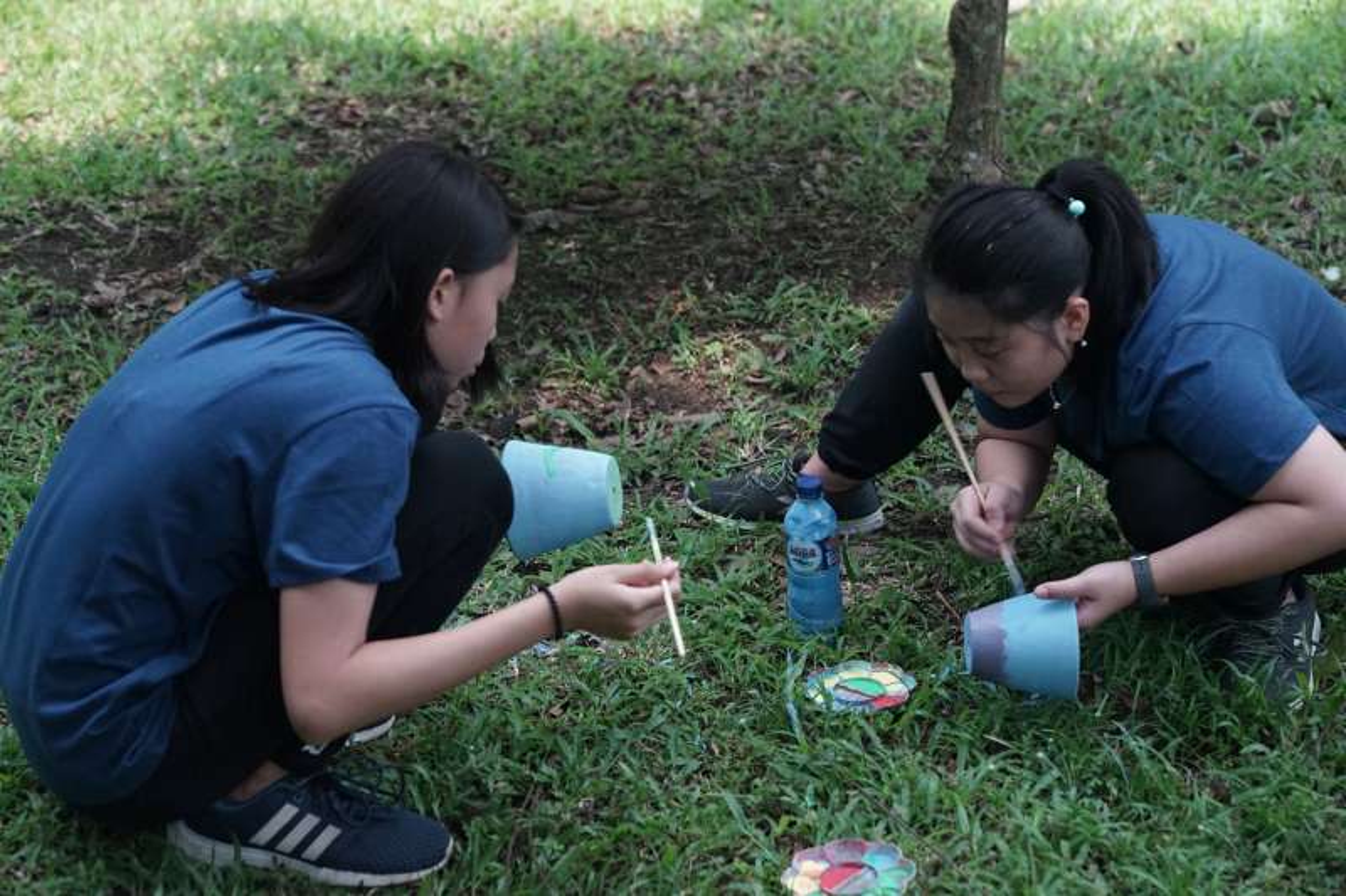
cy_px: 448
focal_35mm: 70
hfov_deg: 28.8
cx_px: 673
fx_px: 2617
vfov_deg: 19.4
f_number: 4
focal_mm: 70
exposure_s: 1/125
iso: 2000
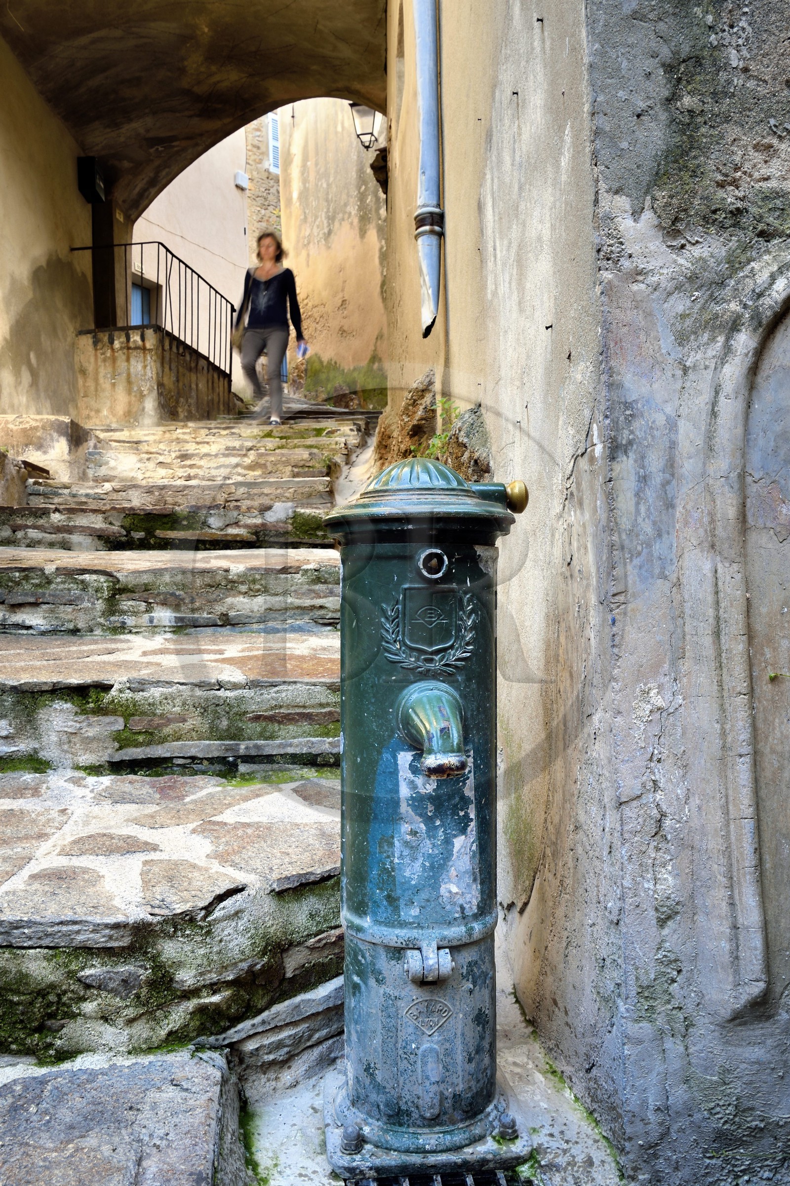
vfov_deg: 63.7
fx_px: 956
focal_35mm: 29
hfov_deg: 44.9
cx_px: 395
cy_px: 593
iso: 200
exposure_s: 1/8
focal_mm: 29
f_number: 14
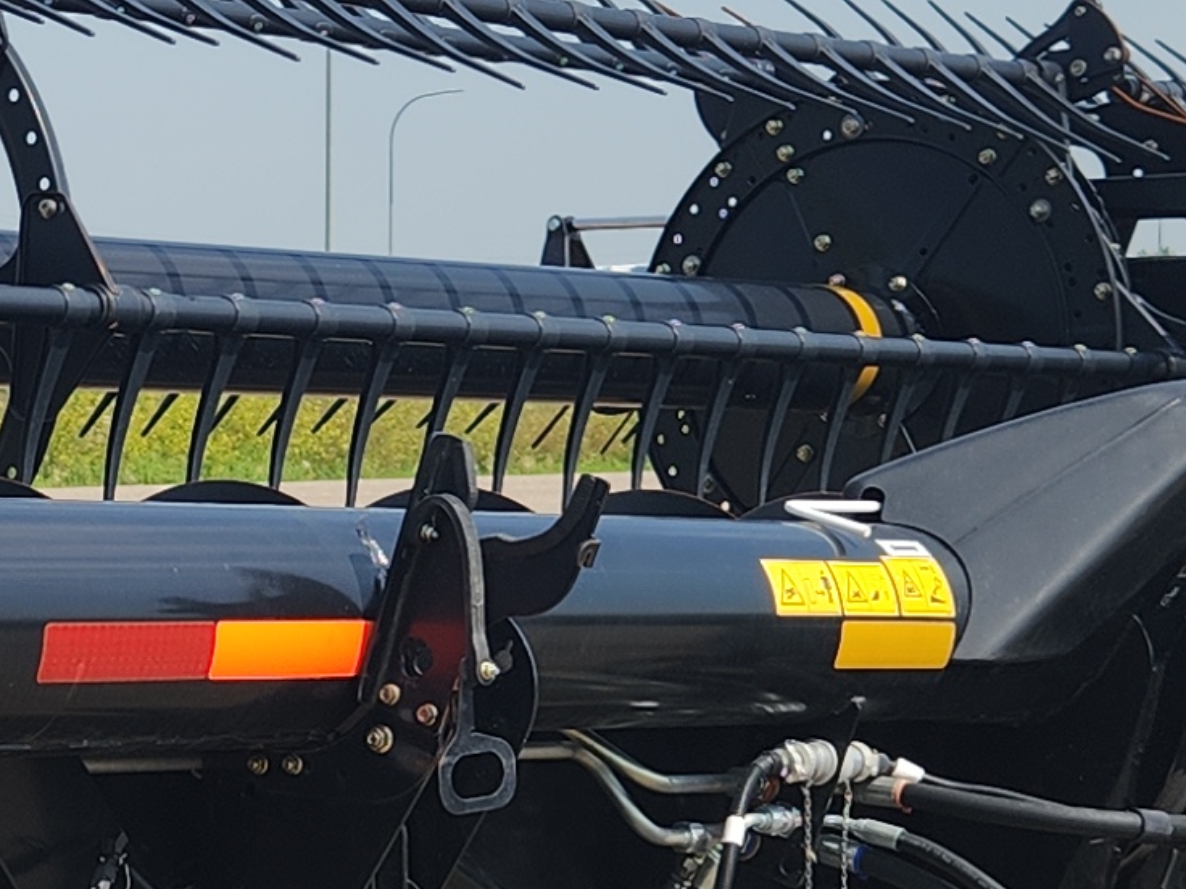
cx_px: -213
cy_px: 655
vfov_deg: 11.8
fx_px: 4283
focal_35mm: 125
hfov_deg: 15.2
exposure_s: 1/1690
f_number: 1.8
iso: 20
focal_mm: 5.4
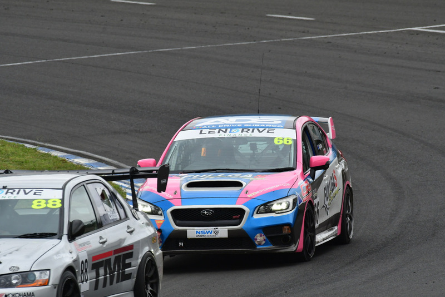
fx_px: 9274
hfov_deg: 2.7
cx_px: 222
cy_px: 148
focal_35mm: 750
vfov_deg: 1.8
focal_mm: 500
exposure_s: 1/640
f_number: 11
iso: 800
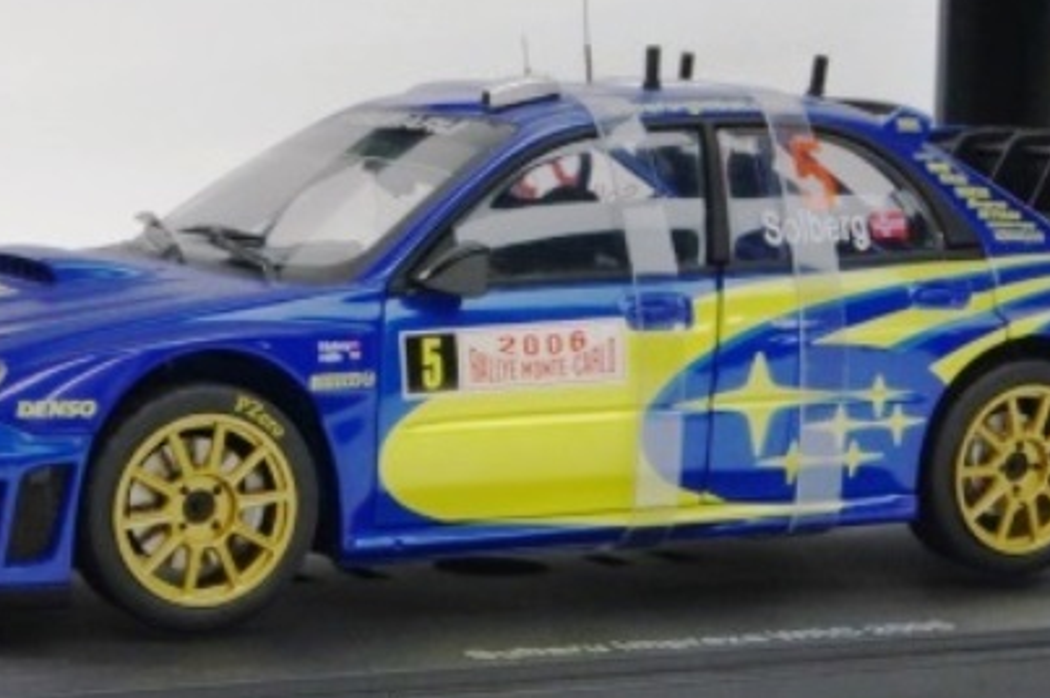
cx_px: 459
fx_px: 3577
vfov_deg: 11.1
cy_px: 335
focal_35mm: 123
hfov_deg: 16.7
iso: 1600
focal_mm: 55
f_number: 29
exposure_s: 1/8
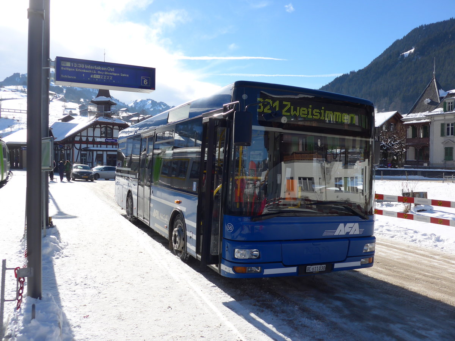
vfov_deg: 48.2
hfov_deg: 61.7
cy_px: 170
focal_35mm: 29
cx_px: 228
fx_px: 381
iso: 80
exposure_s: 1/1300
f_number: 2.8
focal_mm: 6
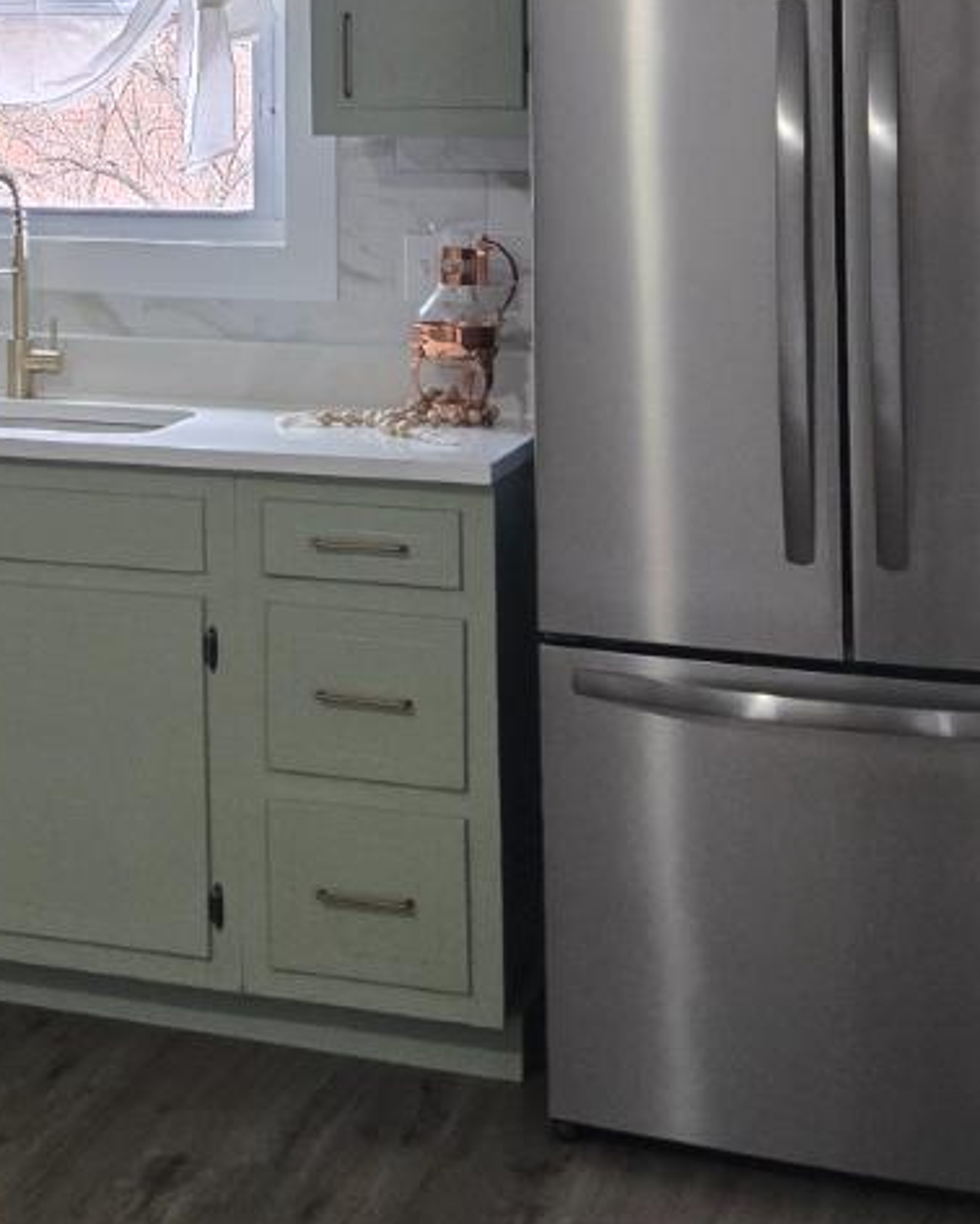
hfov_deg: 19.9
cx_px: -161
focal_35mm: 73
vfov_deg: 24.9
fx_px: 2645
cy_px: 10
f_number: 1.8
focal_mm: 5.4
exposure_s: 1/120
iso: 500
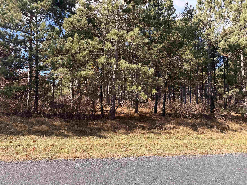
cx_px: 124
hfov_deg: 71.6
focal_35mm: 24
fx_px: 171
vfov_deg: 56.8
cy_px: 92
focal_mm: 6.76
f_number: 1.78
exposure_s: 1/1174
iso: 80
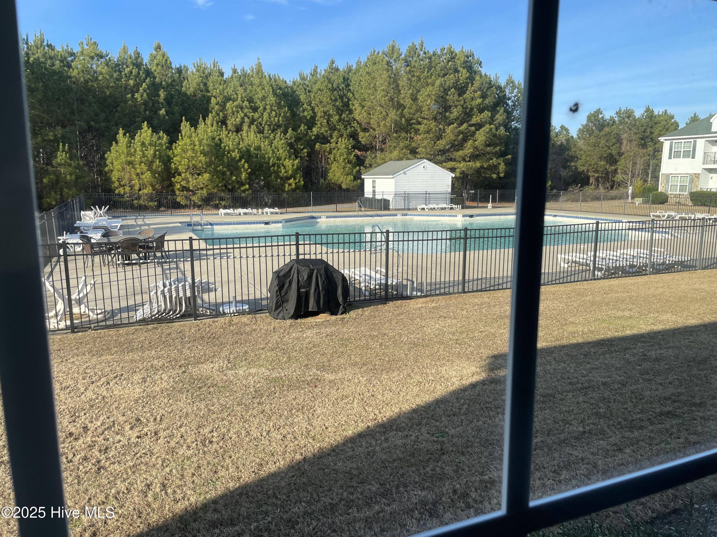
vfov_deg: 53.1
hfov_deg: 67.3
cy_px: 268
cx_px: 358
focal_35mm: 26
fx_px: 539
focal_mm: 4.2
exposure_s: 1/1453
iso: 32
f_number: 1.6
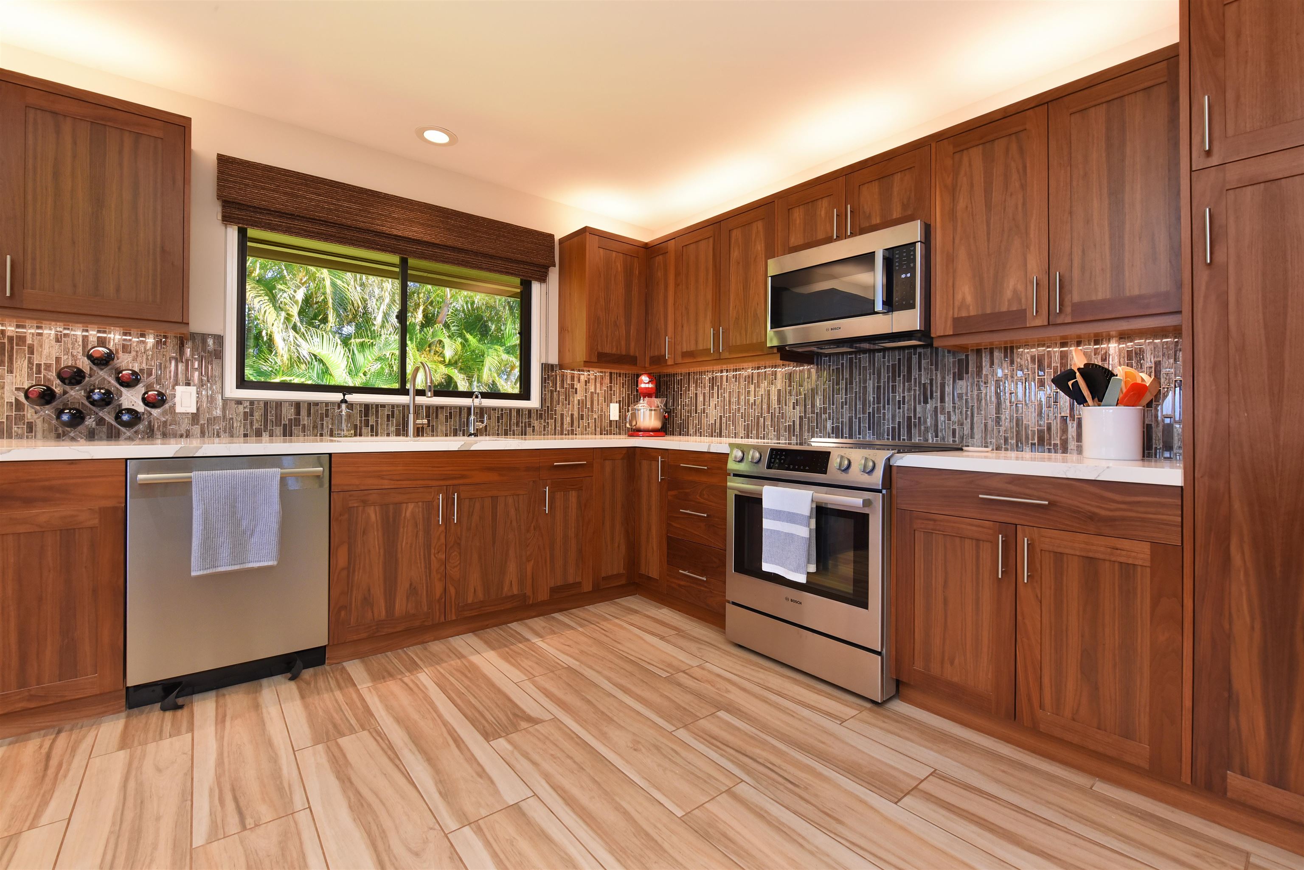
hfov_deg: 100.4
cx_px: 652
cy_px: 435
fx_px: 543
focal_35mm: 15
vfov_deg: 77.4
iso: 5000
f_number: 16
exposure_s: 1/60
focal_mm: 15
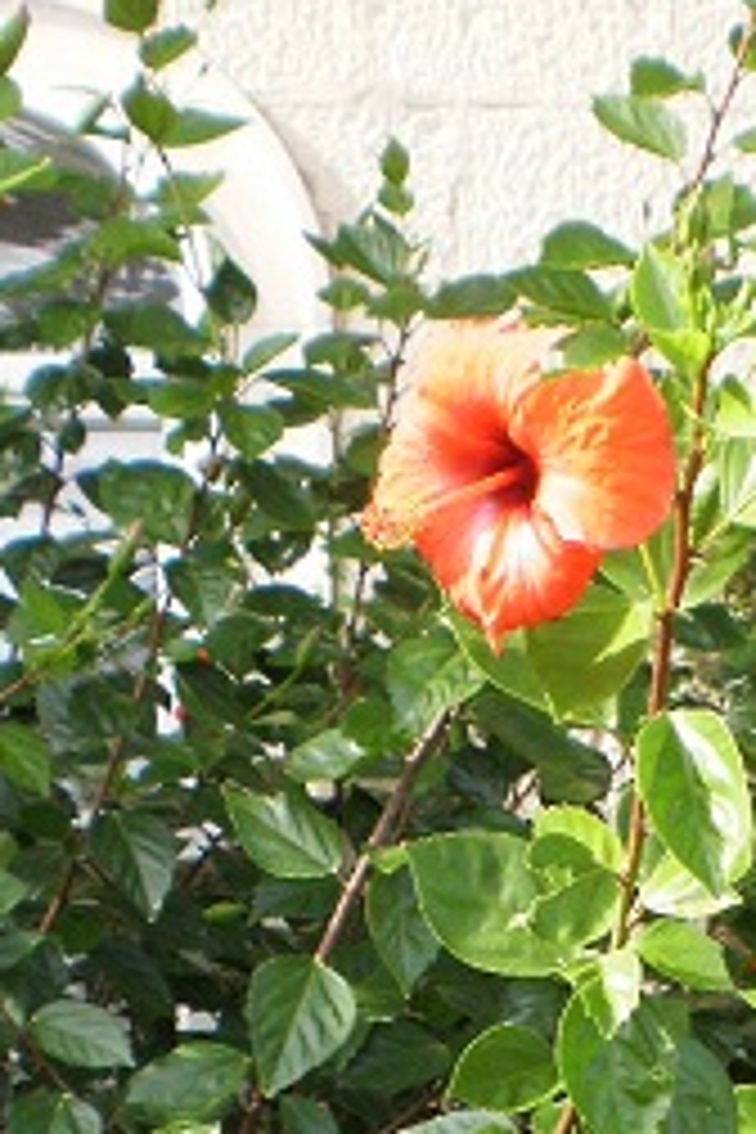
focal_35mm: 94
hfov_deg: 14.2
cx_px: 842
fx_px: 2961
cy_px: 1215
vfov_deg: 20.7
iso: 100
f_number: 4.6
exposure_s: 1/80
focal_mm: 6.3
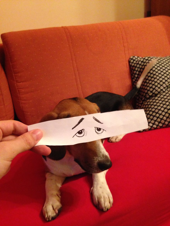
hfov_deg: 43.0
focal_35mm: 33
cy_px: 113
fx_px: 216
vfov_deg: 55.3
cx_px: 85
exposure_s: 1/15
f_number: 2.4
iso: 400
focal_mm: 4.12
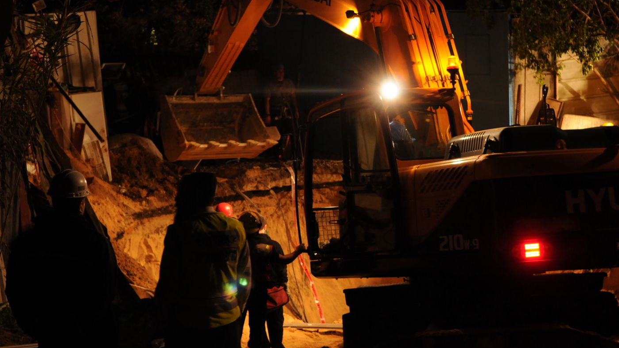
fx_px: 1420
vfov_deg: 14.0
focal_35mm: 87
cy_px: 185
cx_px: 310
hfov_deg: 24.6
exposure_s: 1/30
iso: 1000
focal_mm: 55
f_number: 4.5
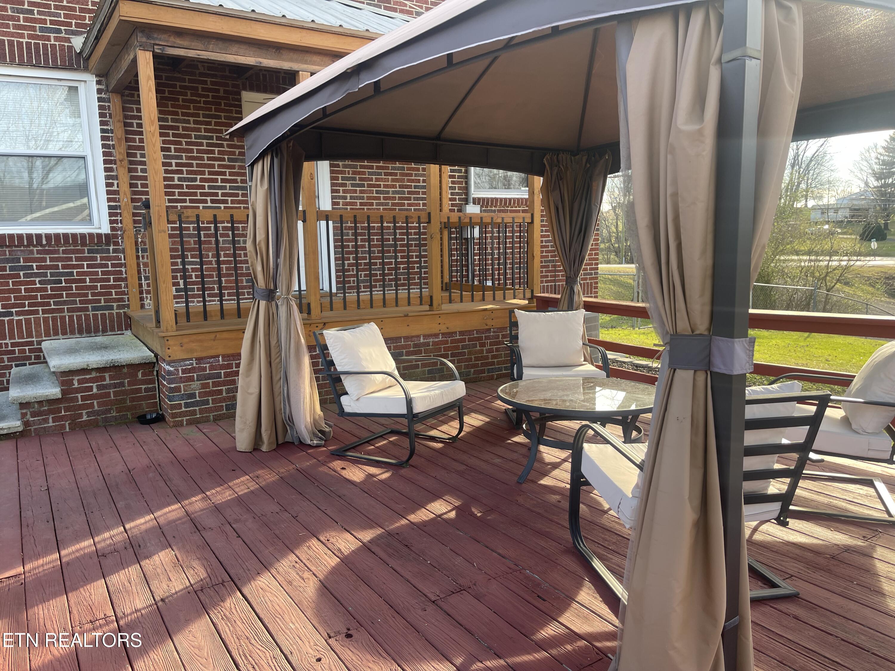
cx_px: 448
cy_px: 336
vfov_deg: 54.9
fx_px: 646
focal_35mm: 25
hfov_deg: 69.4
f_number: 1.6
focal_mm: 5.1
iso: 32
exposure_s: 1/250
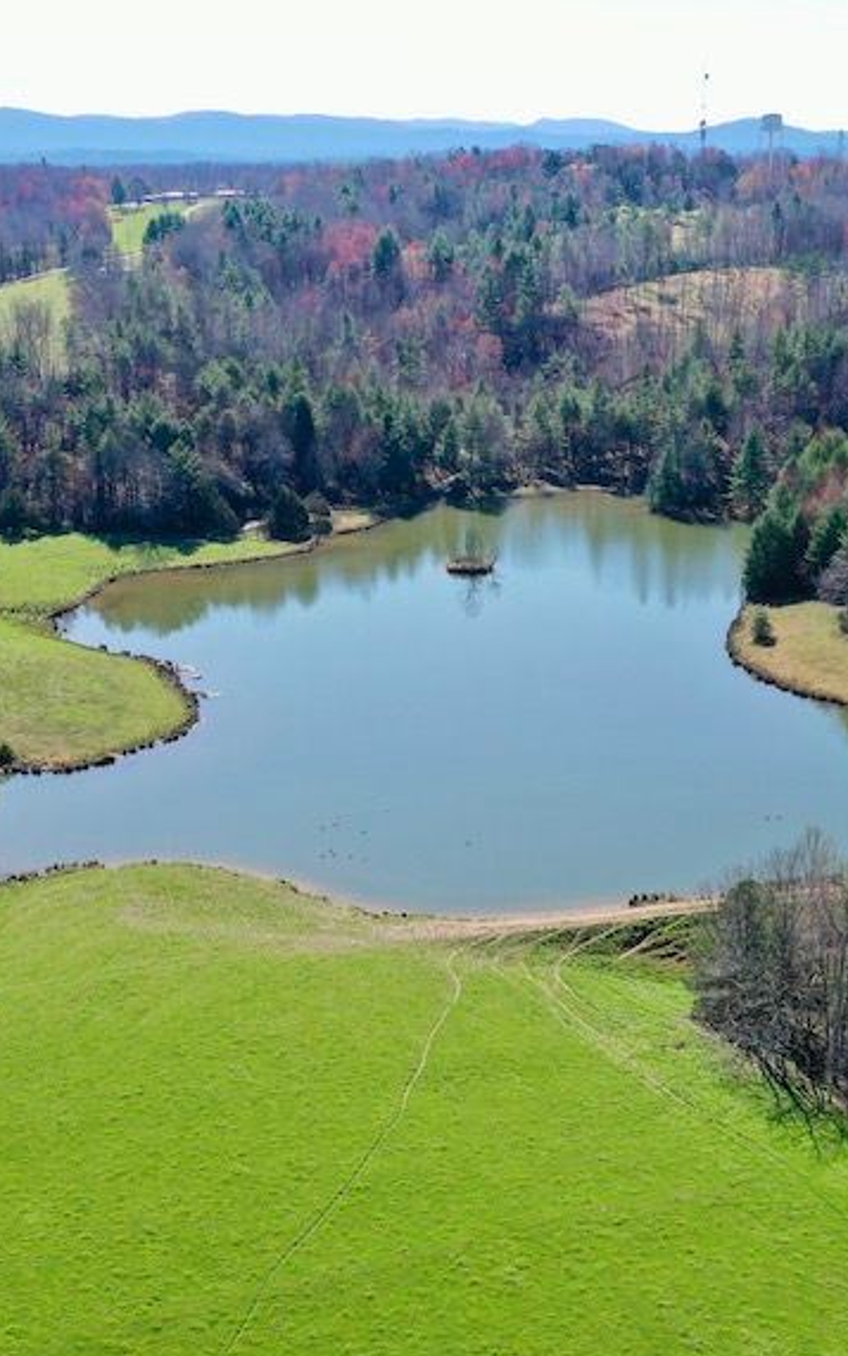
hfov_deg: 25.7
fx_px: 1848
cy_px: 749
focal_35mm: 50
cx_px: 570
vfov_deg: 40.2
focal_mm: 10.26
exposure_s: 1/100
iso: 100
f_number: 5.6
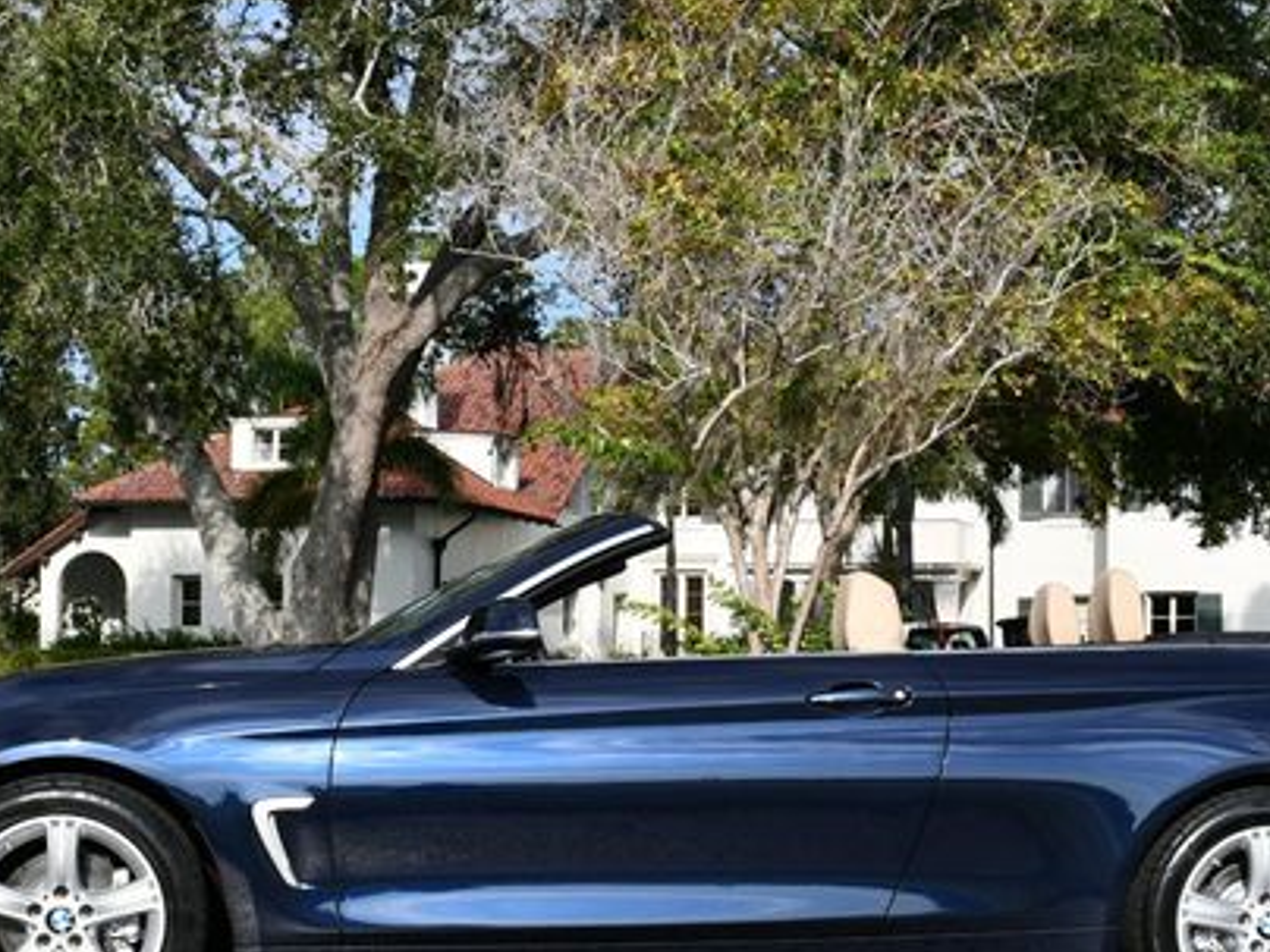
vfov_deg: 21.9
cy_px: 550
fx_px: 2458
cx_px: 673
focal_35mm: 67
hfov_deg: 29.0
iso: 100
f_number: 9
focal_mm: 22
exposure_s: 1/320
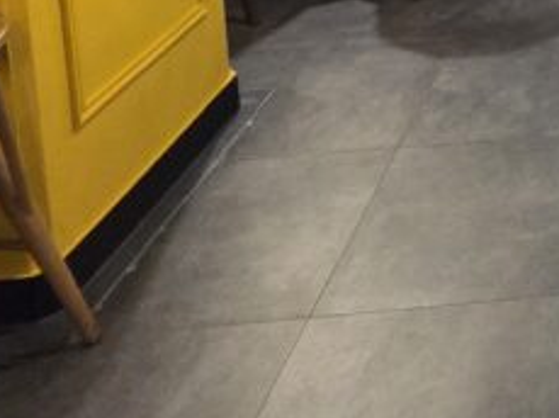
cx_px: 860
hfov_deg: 24.7
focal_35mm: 58
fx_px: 936
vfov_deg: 19.7
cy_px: -299
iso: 800
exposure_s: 1/60
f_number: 2.2
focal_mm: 2.2
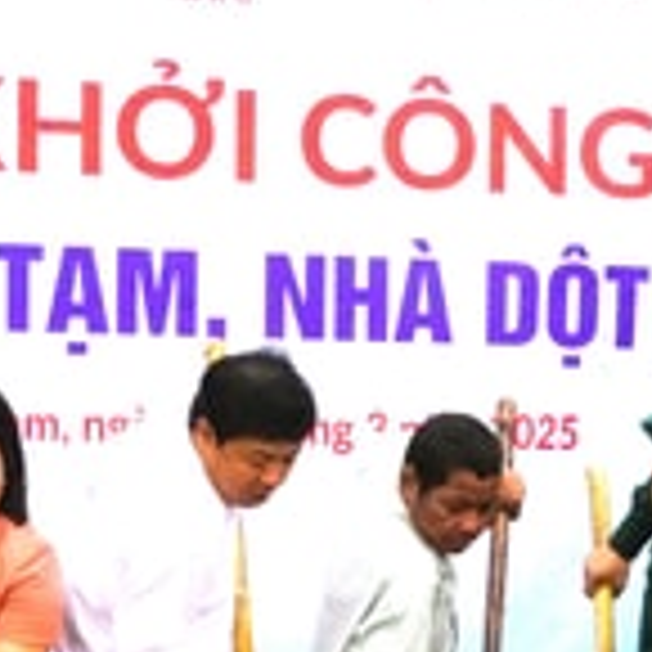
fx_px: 2834
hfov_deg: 13.1
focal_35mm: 133
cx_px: 252
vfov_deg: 13.0
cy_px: 648
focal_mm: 28
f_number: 25
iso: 6400
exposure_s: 1/160
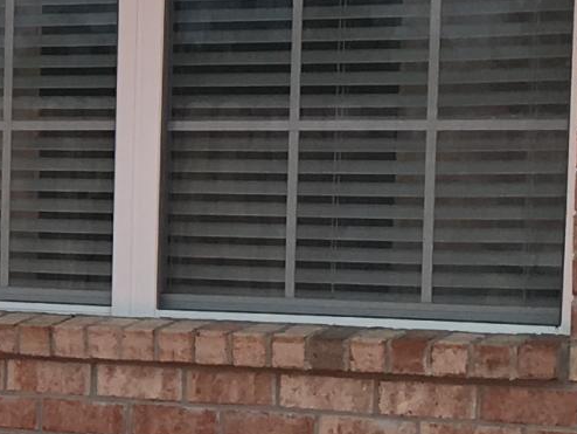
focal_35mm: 176
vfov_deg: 8.4
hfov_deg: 10.3
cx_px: -579
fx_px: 2935
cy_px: 392
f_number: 2.2
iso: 25
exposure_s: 1/1012
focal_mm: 4.15
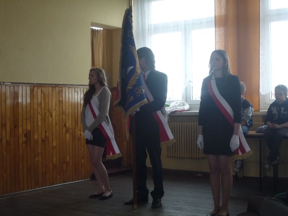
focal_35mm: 62
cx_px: 144
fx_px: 516
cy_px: 108
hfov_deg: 31.2
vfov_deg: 23.7
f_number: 5.2
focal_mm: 10.9
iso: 250
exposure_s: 1/50
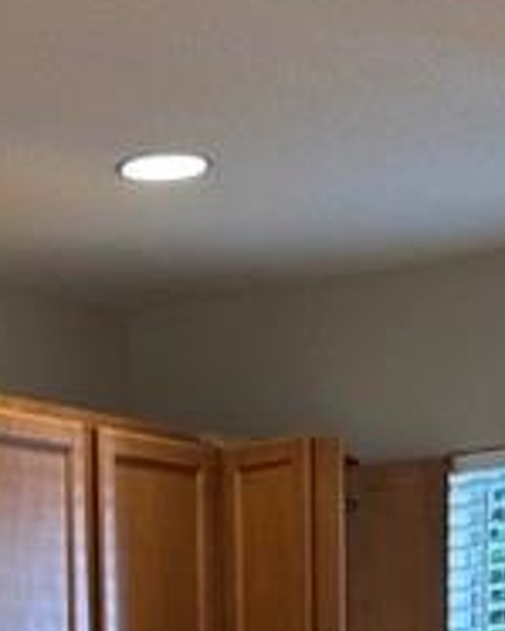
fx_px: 3005
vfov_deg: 10.8
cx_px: -47
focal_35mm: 161
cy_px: 1306
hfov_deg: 9.5
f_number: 1.78
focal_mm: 6.86
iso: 125
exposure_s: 1/60
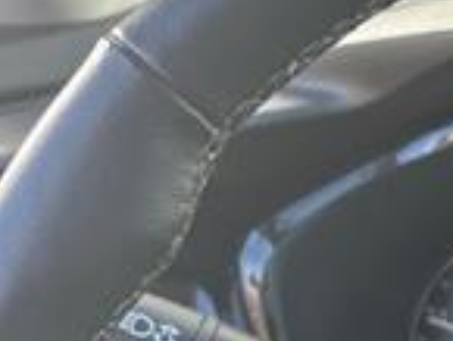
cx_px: 797
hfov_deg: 15.0
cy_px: 441
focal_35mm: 115
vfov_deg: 12.5
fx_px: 1506
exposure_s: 1/142
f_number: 1.5
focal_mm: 5.7
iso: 32
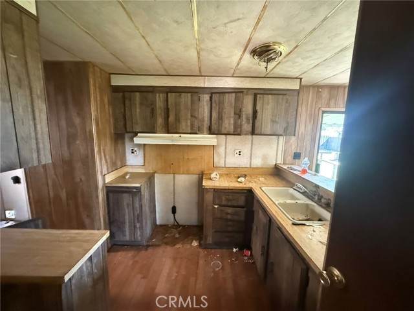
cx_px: 207
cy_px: 156
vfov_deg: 85.7
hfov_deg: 102.1
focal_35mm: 14
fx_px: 167
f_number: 2.2
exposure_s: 1/59
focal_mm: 2.22
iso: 1250
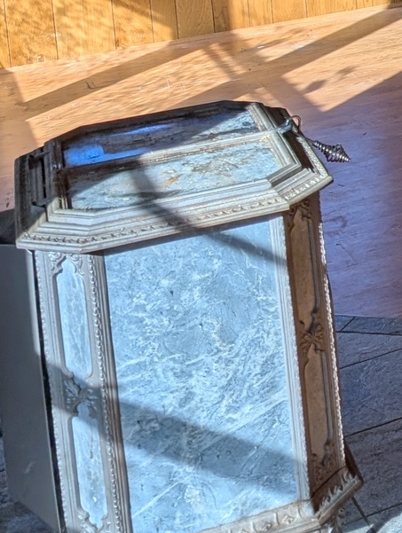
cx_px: 715
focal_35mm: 92
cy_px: -183
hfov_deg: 14.3
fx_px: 1420
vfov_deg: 19.4
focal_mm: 6.9
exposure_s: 1/1727
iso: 21
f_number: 1.68
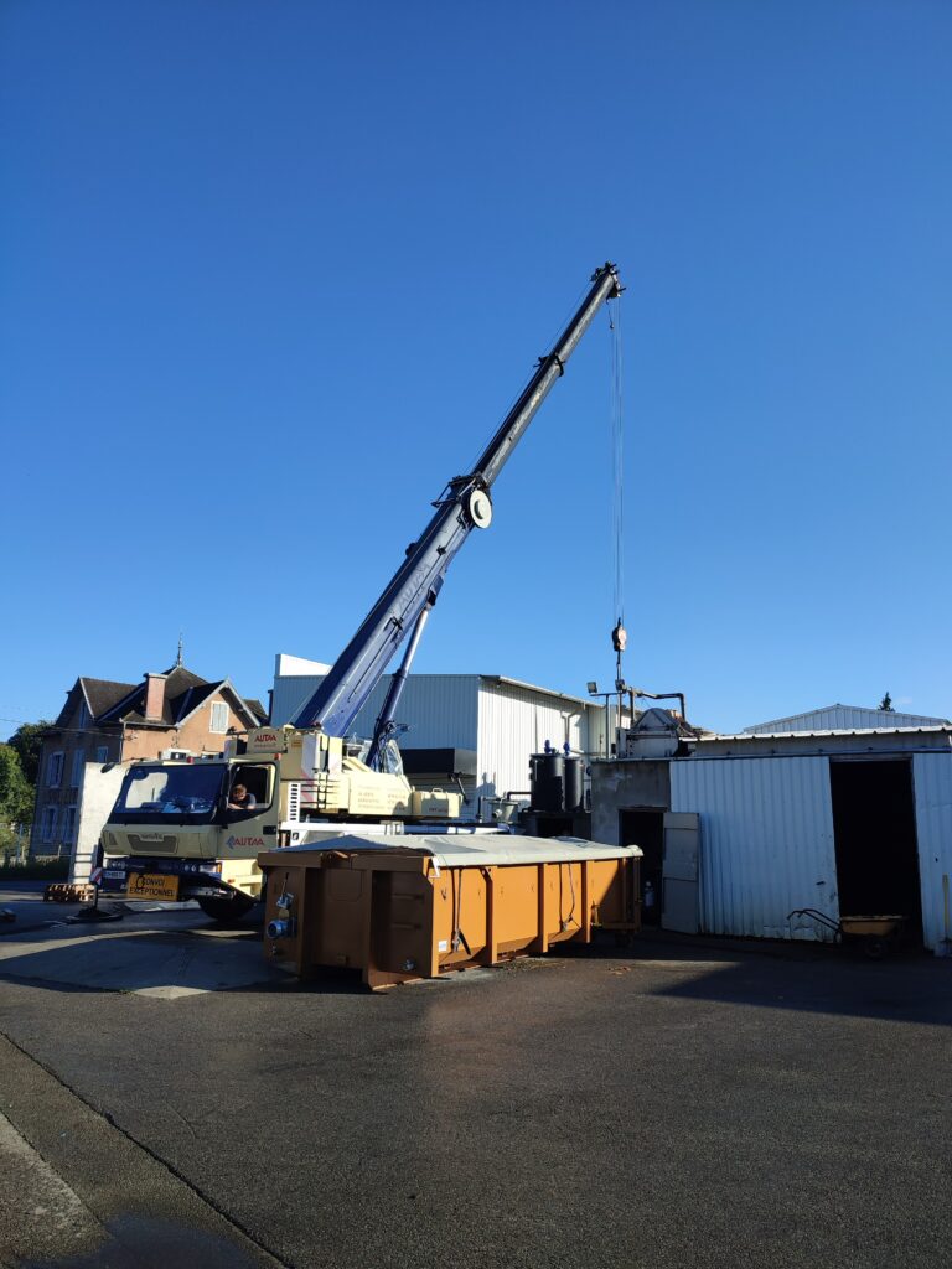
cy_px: 634
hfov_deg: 54.9
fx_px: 917
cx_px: 476
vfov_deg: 69.4
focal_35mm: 25
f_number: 1.9
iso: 50
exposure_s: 1/529
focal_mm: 6.04
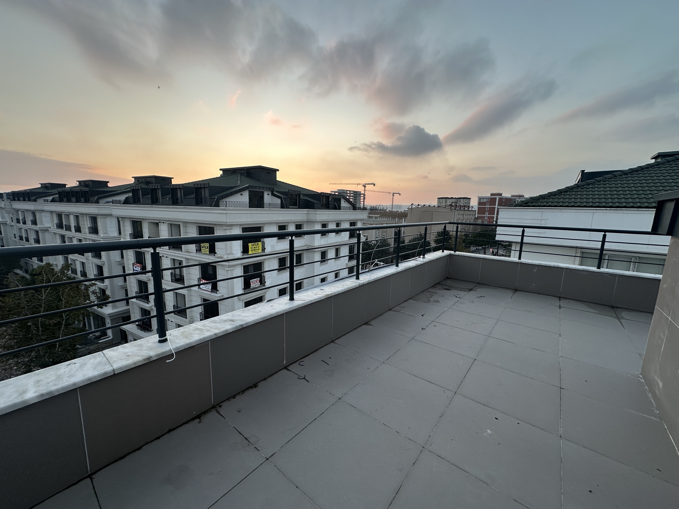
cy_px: 254
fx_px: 275
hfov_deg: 102.1
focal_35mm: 14
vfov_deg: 85.7
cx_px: 340
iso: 64
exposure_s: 1/99
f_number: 2.2
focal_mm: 2.22
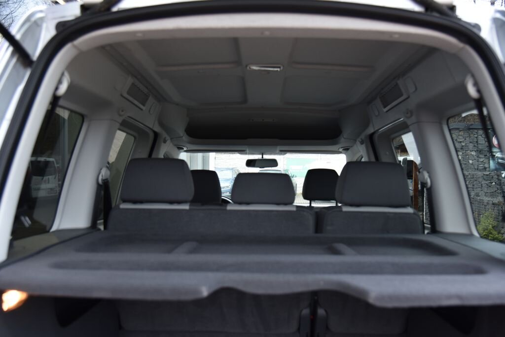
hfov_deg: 58.7
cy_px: 168
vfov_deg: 41.2
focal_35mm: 32
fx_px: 449
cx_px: 252
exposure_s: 1/25
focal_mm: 32
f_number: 4
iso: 500
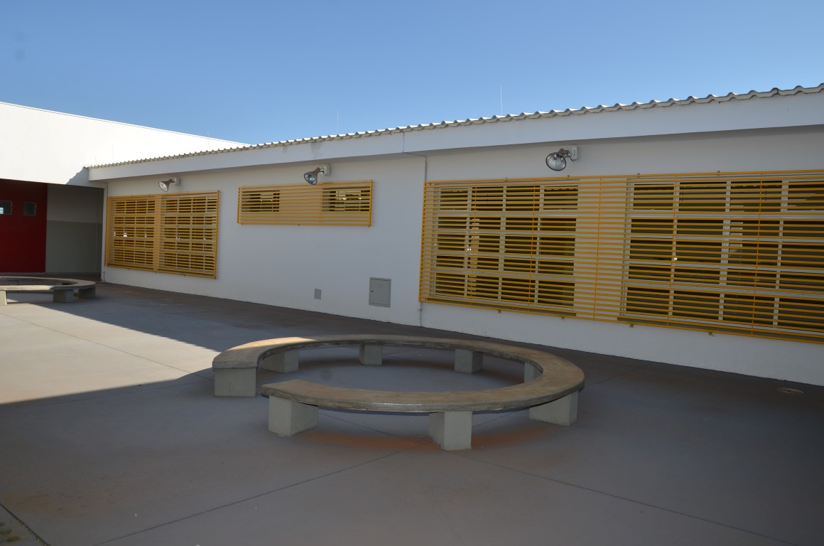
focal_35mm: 27
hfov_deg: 67.5
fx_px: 617
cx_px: 412
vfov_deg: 47.7
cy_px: 273
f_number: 8
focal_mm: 18
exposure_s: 1/200
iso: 100
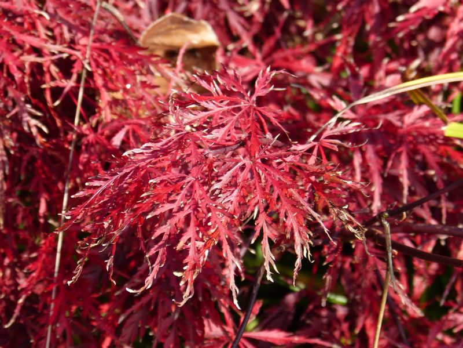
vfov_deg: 4.0
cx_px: 232
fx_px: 5029
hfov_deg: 5.3
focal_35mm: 376
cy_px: 174
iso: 100
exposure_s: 1/250
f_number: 4.2
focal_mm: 67.7
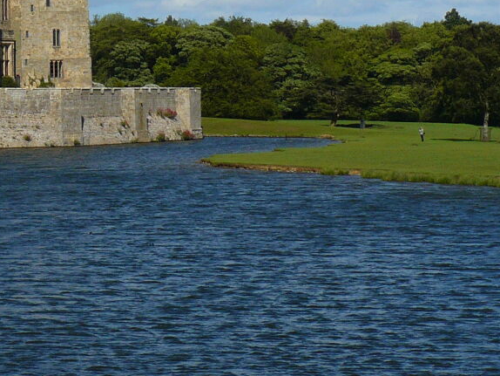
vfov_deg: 8.8
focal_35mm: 168
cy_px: -41
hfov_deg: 11.5
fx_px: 2428
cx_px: -84
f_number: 7.1
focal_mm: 11.2
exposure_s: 1/400
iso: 100
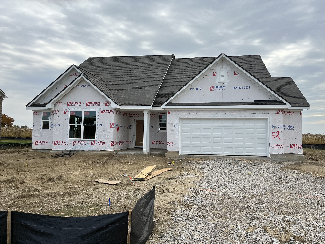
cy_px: 113
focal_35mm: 28
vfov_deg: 49.7
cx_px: 167
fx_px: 263
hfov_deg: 63.4
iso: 50
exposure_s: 1/3876
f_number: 1.6
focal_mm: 5.1
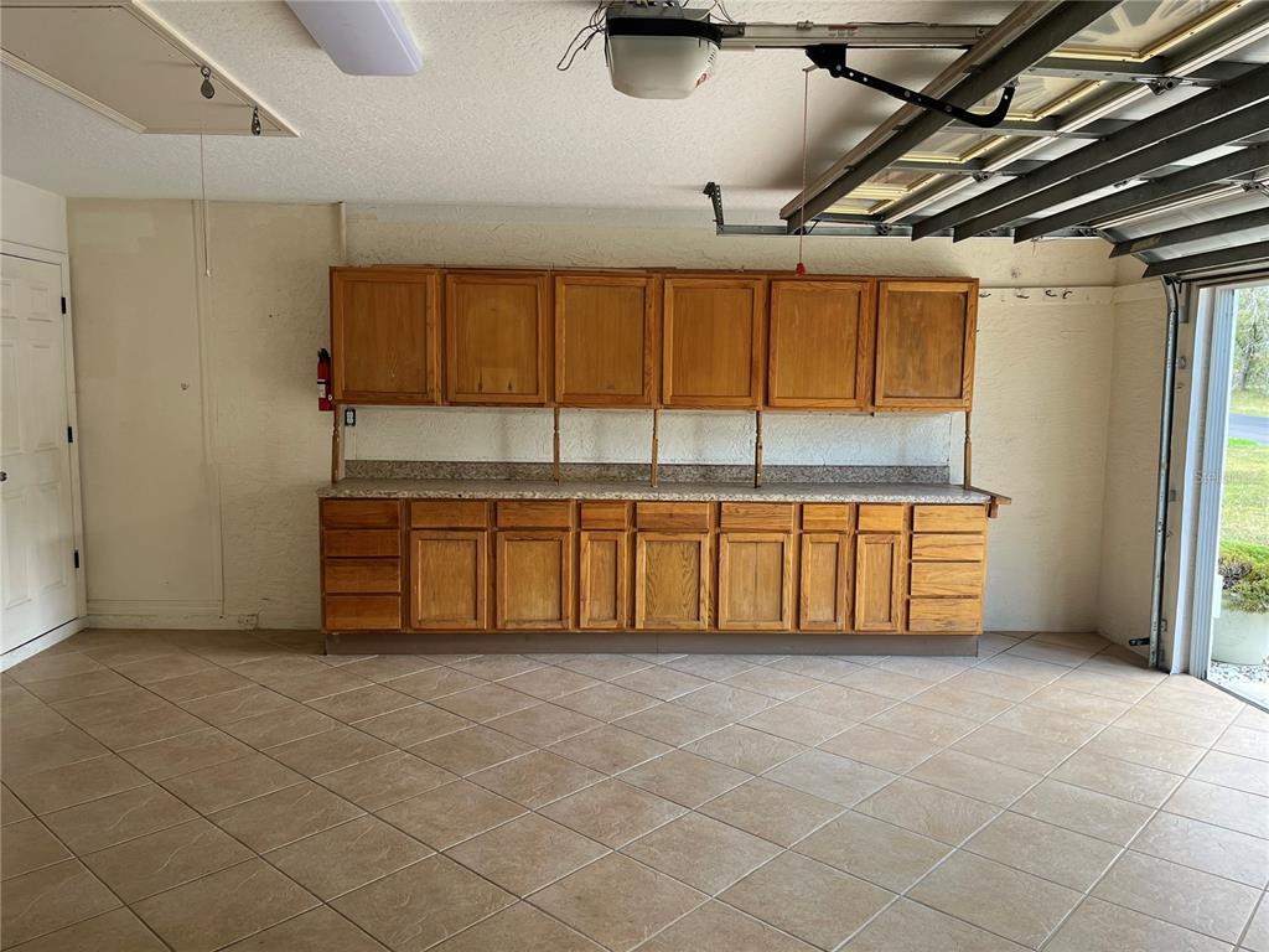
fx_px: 953
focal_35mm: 26
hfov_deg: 67.3
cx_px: 634
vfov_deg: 53.1
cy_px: 476
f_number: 1.6
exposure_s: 1/121
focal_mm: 5.1
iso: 64
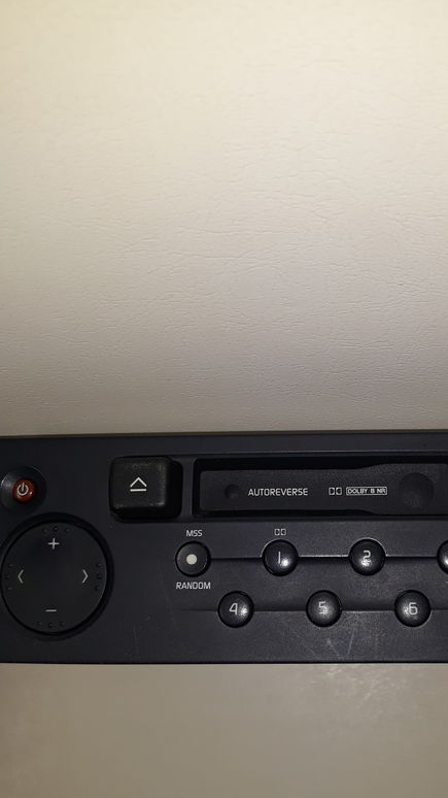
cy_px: 469
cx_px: 329
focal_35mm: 38
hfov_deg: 30.7
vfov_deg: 52.5
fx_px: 803
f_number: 1.7
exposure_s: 1/210
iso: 40
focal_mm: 3.71
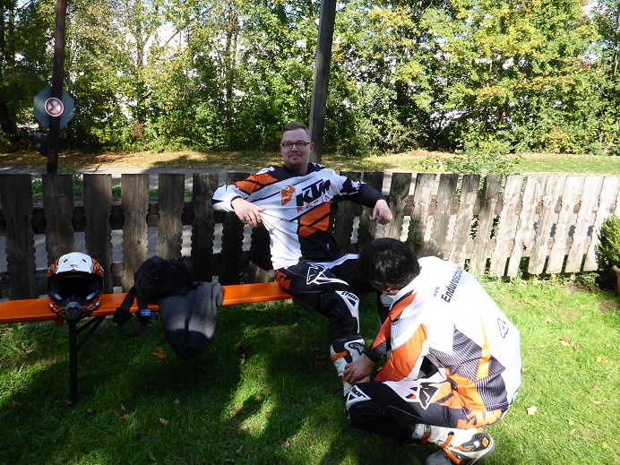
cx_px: 310
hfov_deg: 63.4
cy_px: 232
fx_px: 502
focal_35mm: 28
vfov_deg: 49.7
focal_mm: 4.9
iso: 100
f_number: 3.3
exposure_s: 1/320
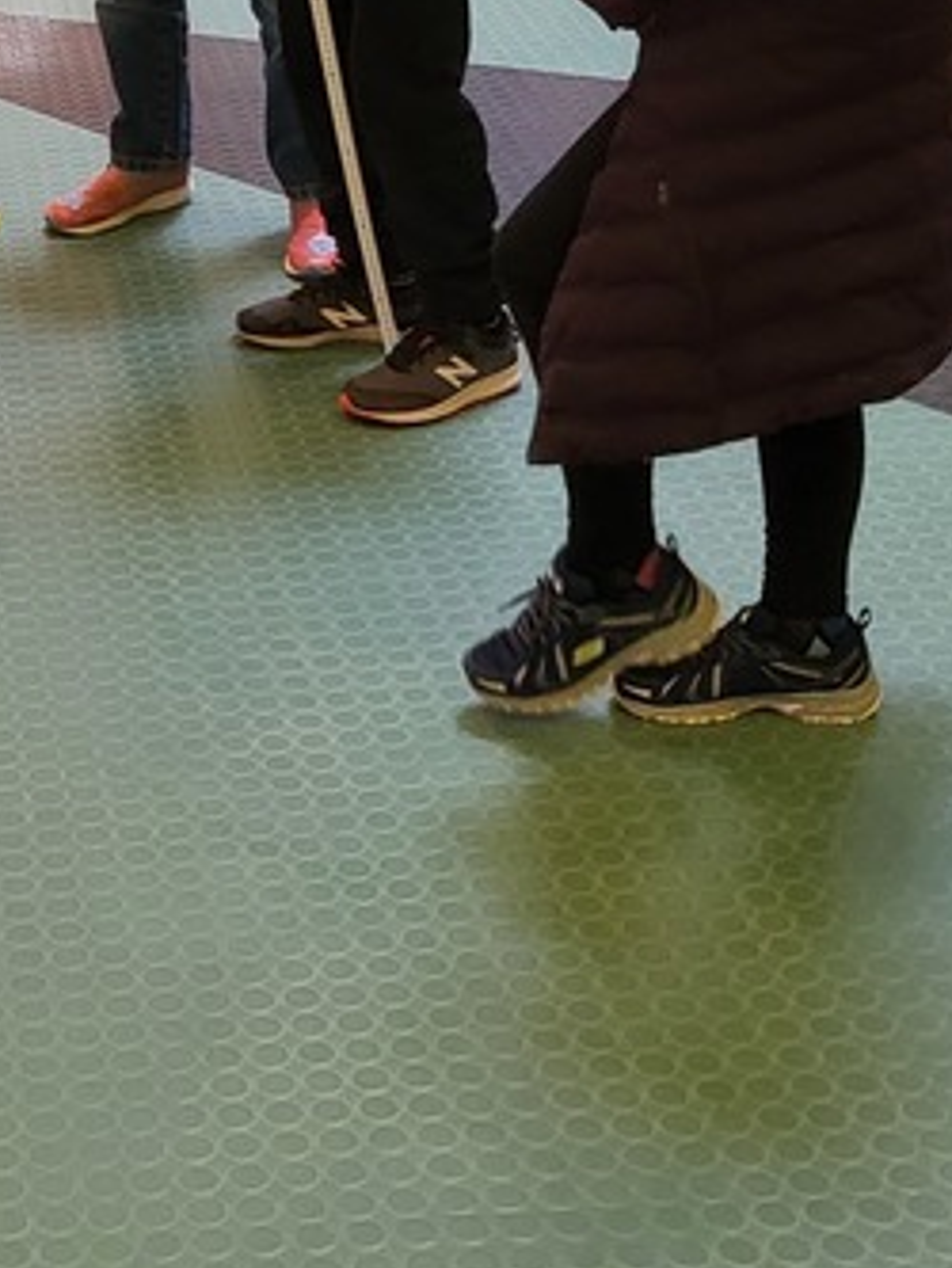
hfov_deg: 17.7
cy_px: 129
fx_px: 2932
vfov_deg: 23.8
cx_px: -152
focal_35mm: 80
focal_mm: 4.25
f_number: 1.8
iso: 250
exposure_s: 1/60
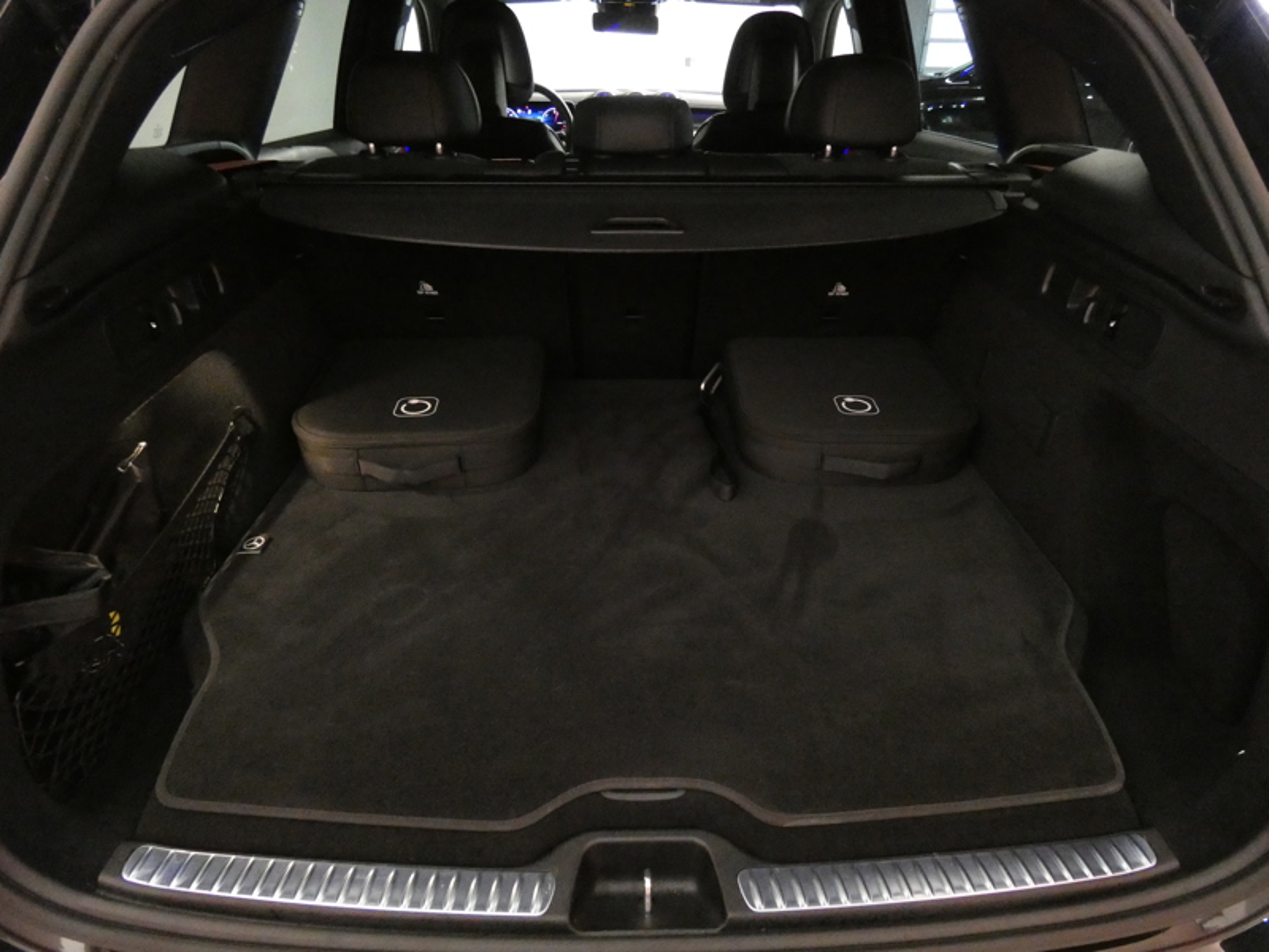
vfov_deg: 66.0
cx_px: 634
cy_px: 476
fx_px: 733
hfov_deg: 81.7
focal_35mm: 20
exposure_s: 1/15
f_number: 2.8
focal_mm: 3.6
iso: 1600
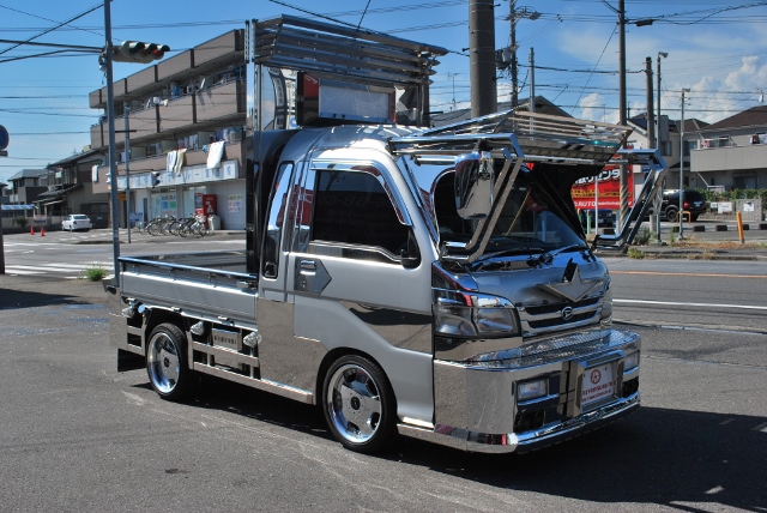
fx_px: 832
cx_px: 384
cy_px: 256
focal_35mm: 39
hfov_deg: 49.5
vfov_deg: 34.3
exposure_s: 1/400
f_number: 10
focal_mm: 26
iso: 100
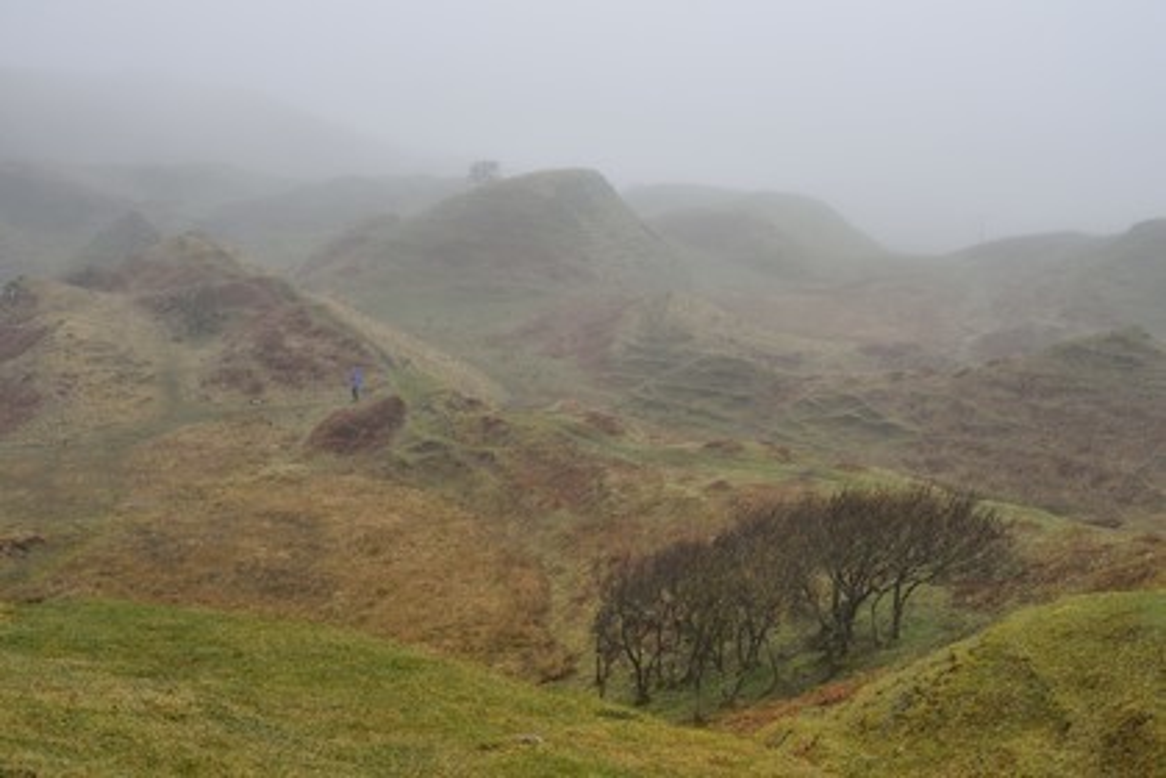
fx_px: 1619
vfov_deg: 27.0
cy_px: 389
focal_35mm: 50
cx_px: 583
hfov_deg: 39.6
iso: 400
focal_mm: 50
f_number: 9
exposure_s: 1/200
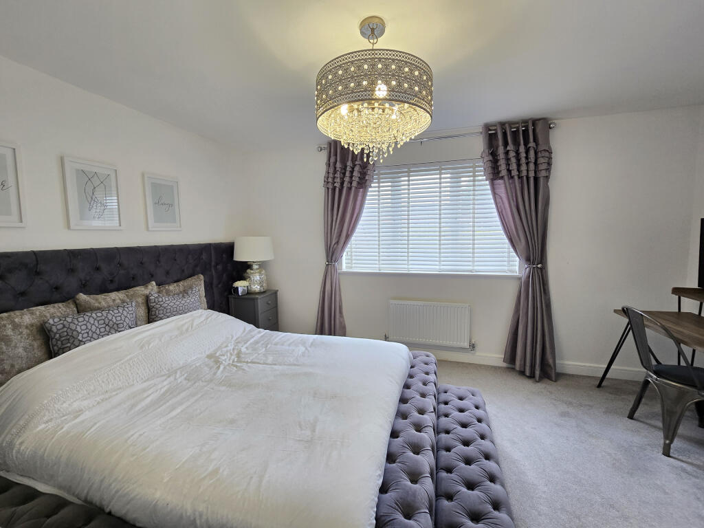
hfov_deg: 106.2
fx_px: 264
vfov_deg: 89.9
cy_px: 264
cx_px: 352
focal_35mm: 13
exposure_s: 1/50
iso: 125
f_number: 2.2
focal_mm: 2.2
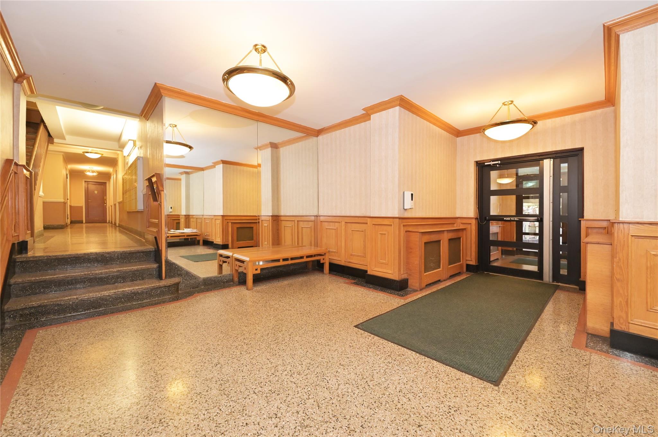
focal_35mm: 14
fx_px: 256
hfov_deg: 104.3
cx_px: 329
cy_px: 218
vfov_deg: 81.1
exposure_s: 1/80
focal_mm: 14
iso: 1600
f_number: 4.5
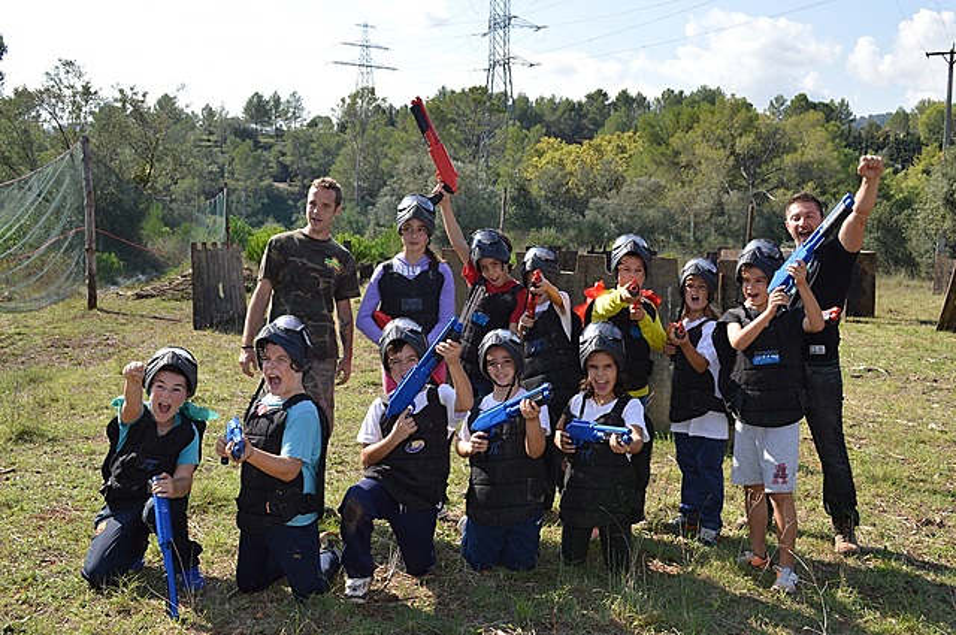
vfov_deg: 36.8
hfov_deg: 53.2
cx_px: 478
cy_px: 318
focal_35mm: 36
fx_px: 955
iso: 100
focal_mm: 24
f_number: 7.1
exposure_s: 1/200
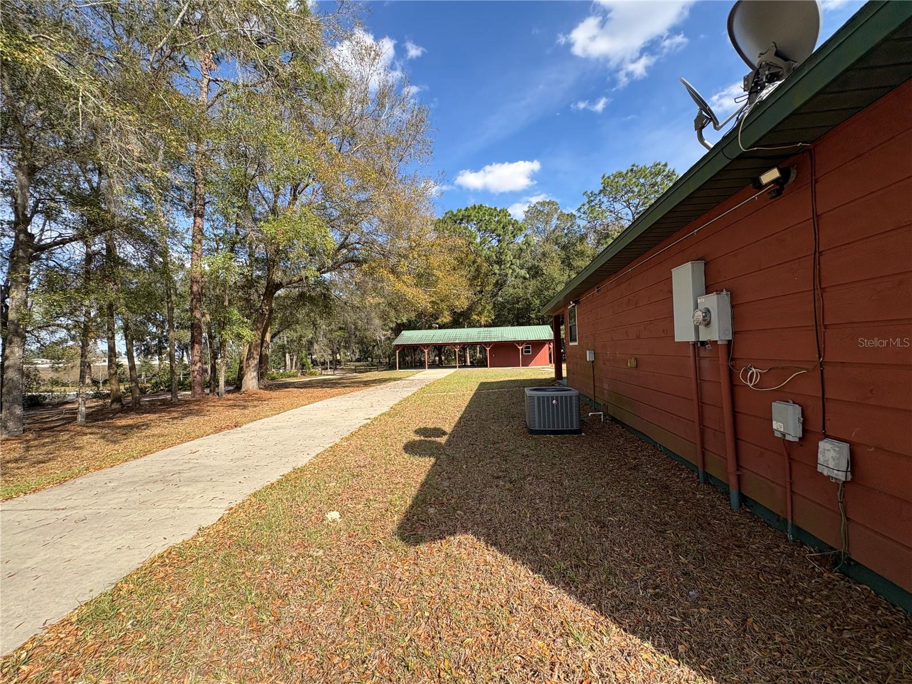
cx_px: 456
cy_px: 342
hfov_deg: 102.1
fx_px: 369
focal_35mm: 14
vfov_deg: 85.7
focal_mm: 2.22
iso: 40
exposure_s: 1/849
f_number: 2.2
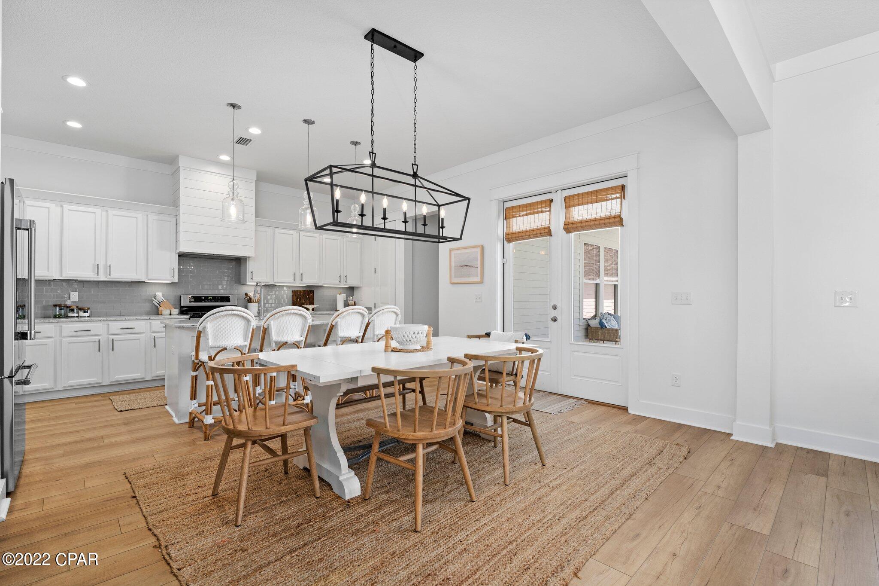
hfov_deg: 98.9
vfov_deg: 75.8
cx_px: 440
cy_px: 293
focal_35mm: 15
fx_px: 376
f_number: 8
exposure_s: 1/8
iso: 320
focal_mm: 15.4
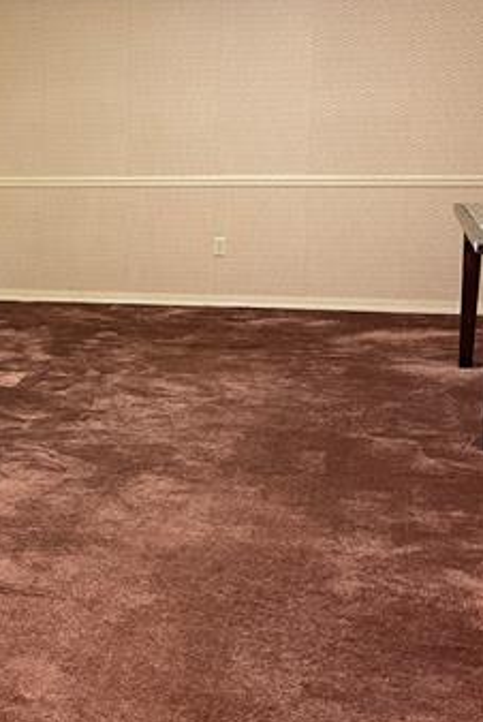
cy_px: 323
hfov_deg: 22.0
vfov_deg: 33.9
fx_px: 1185
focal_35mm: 59
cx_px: -19
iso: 250
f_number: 1.6
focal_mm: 5.1
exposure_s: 1/60
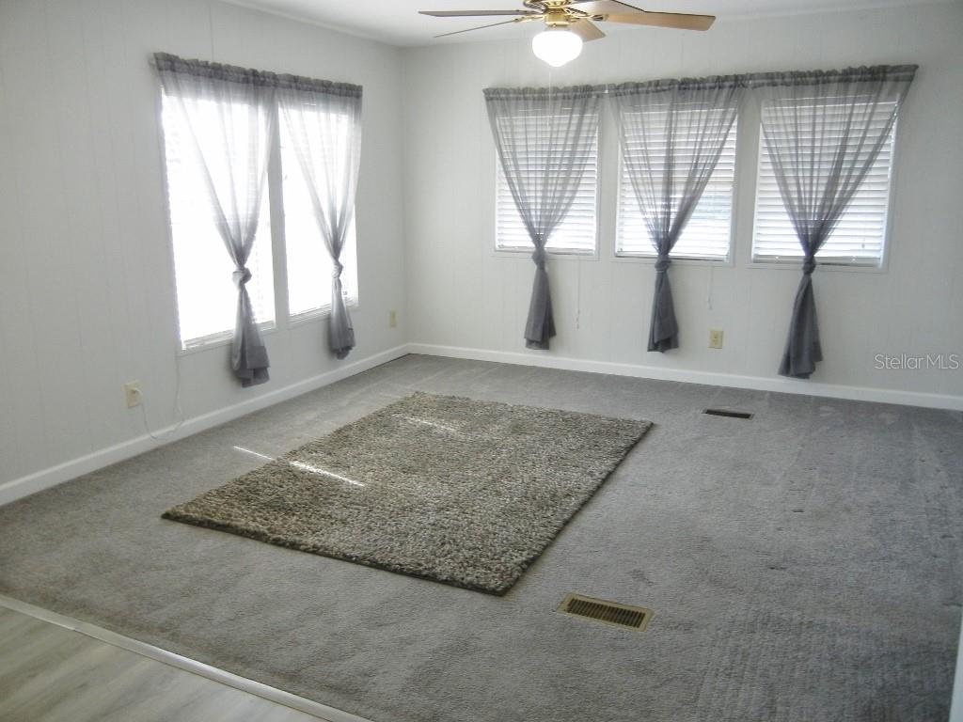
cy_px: 361
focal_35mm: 30
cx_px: 482
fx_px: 835
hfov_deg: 60.0
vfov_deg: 46.8
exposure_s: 1/53.3
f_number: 3.5
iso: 160
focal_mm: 5.4
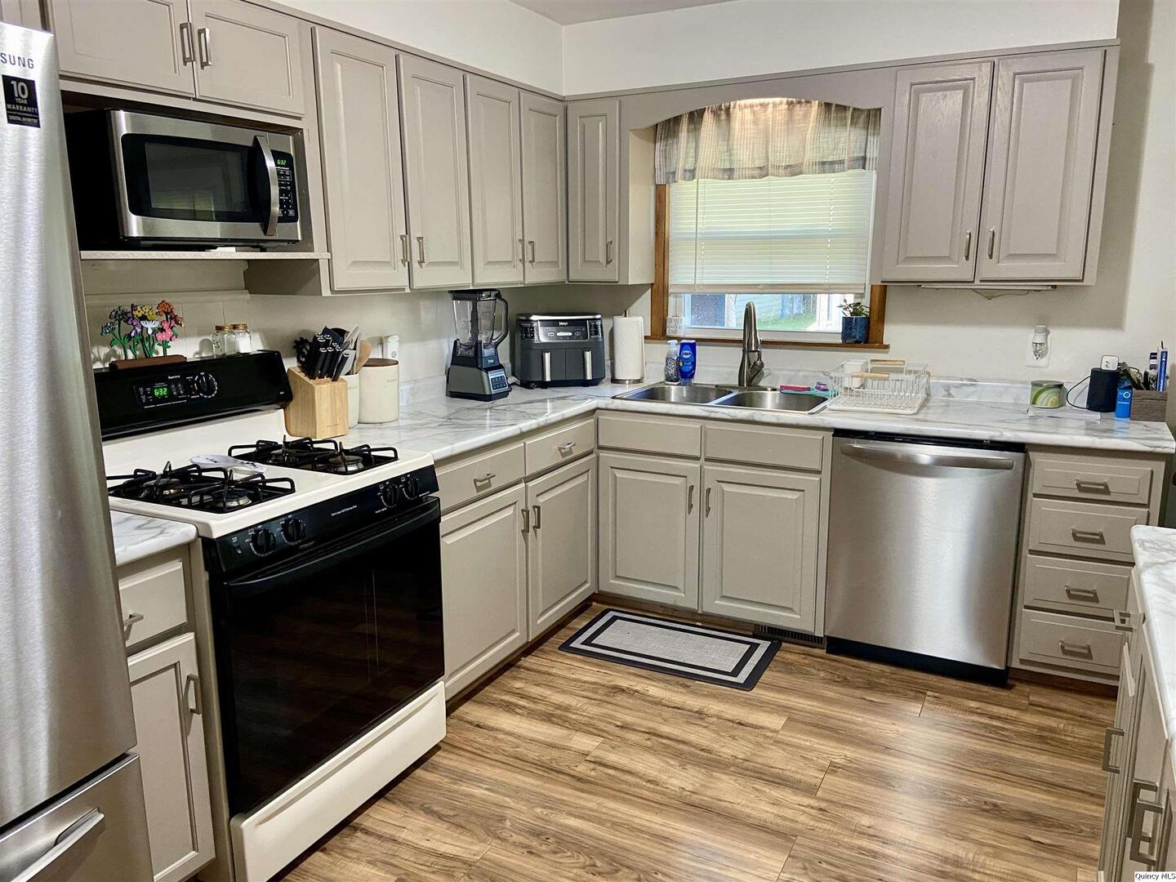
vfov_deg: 53.1
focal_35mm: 26
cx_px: 588
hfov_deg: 67.3
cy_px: 441
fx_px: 883
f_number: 1.8
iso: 250
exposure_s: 1/60
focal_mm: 4.25
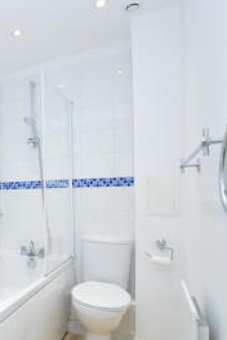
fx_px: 255
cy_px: 196
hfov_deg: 36.4
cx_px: -49
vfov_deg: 67.0
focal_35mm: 27
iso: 1000
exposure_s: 1/15
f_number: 11
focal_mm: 10
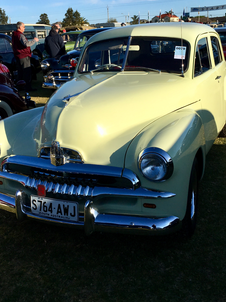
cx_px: 117
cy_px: 117
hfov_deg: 36.8
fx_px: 339
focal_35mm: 39
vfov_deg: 47.5
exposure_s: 1/3077
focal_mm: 4.15
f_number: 2.2
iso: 25
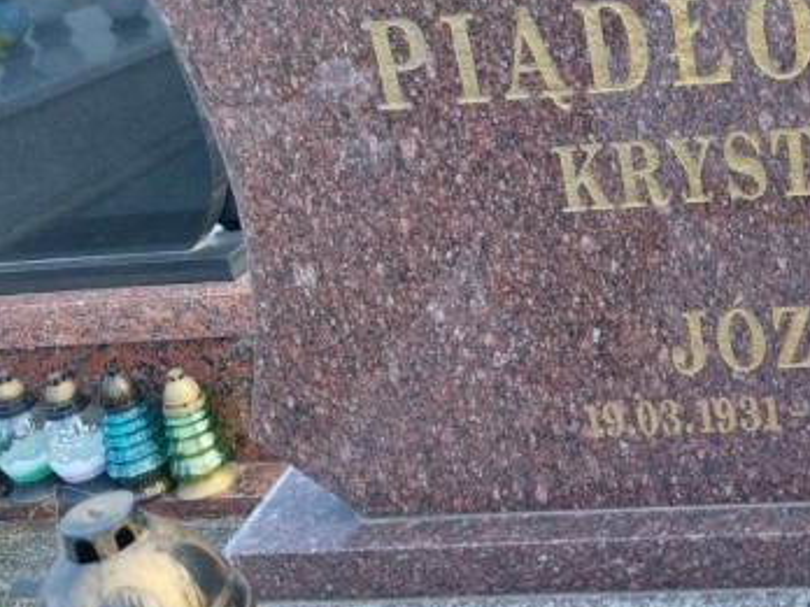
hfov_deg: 38.2
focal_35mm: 46
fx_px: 1076
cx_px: 742
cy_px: 121
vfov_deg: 30.7
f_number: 1.8
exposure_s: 1/109
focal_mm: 5.23
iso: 40
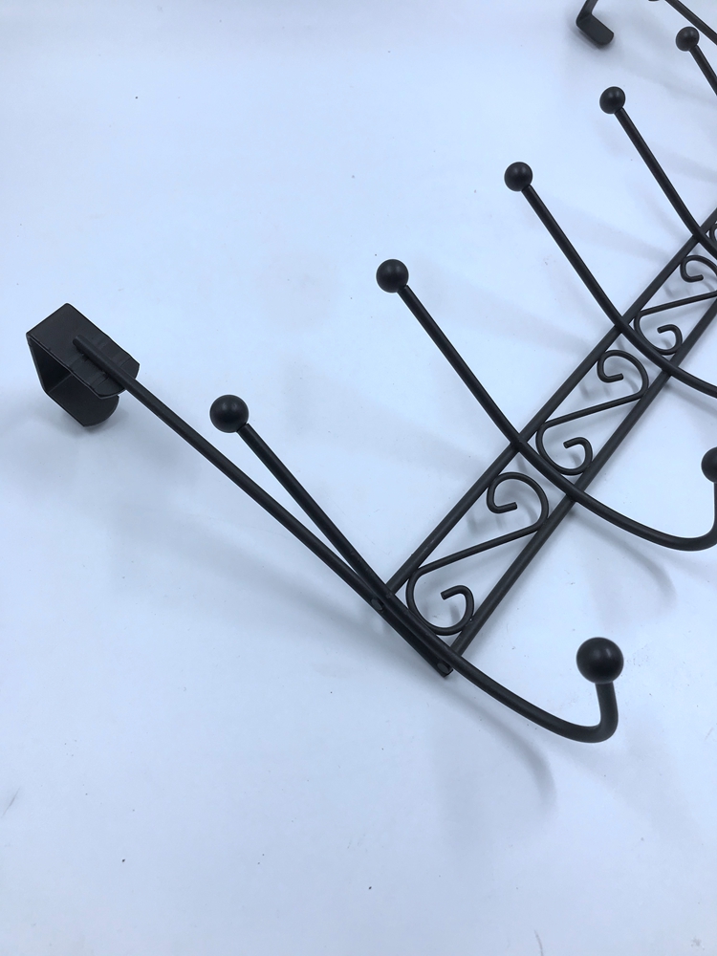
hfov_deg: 49.7
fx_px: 773
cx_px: 358
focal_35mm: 28
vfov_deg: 63.4
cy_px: 478
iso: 20
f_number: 1.8
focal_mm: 3.99
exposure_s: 1/231
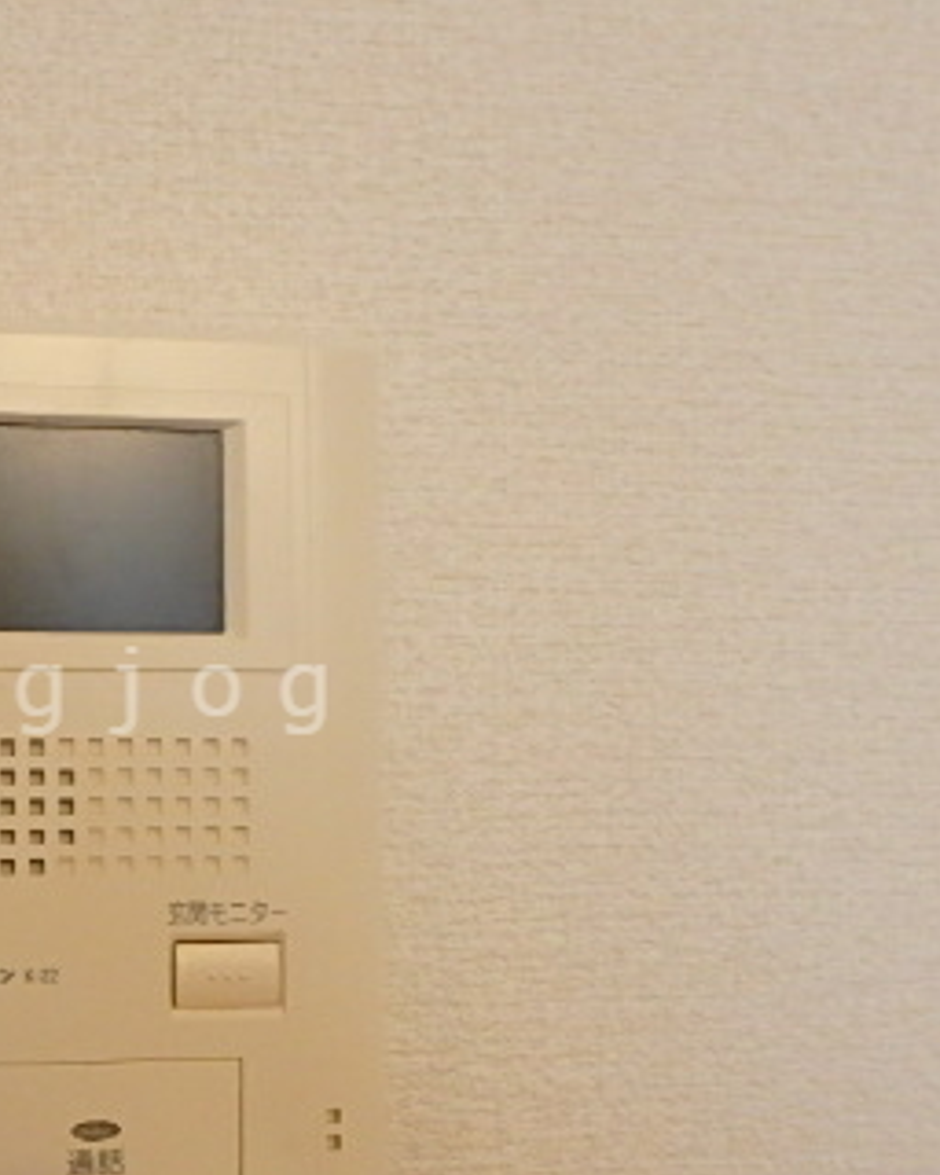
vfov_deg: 44.6
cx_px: 95
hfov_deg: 34.5
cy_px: 690
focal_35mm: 41
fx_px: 1426
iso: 500
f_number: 3.5
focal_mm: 3.7
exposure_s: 1/30
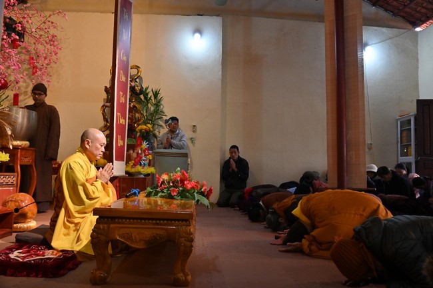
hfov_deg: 62.0
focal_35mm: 30
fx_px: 360
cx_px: 216
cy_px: 144
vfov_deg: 43.5
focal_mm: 30
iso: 2500
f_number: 6.3
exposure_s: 1/200
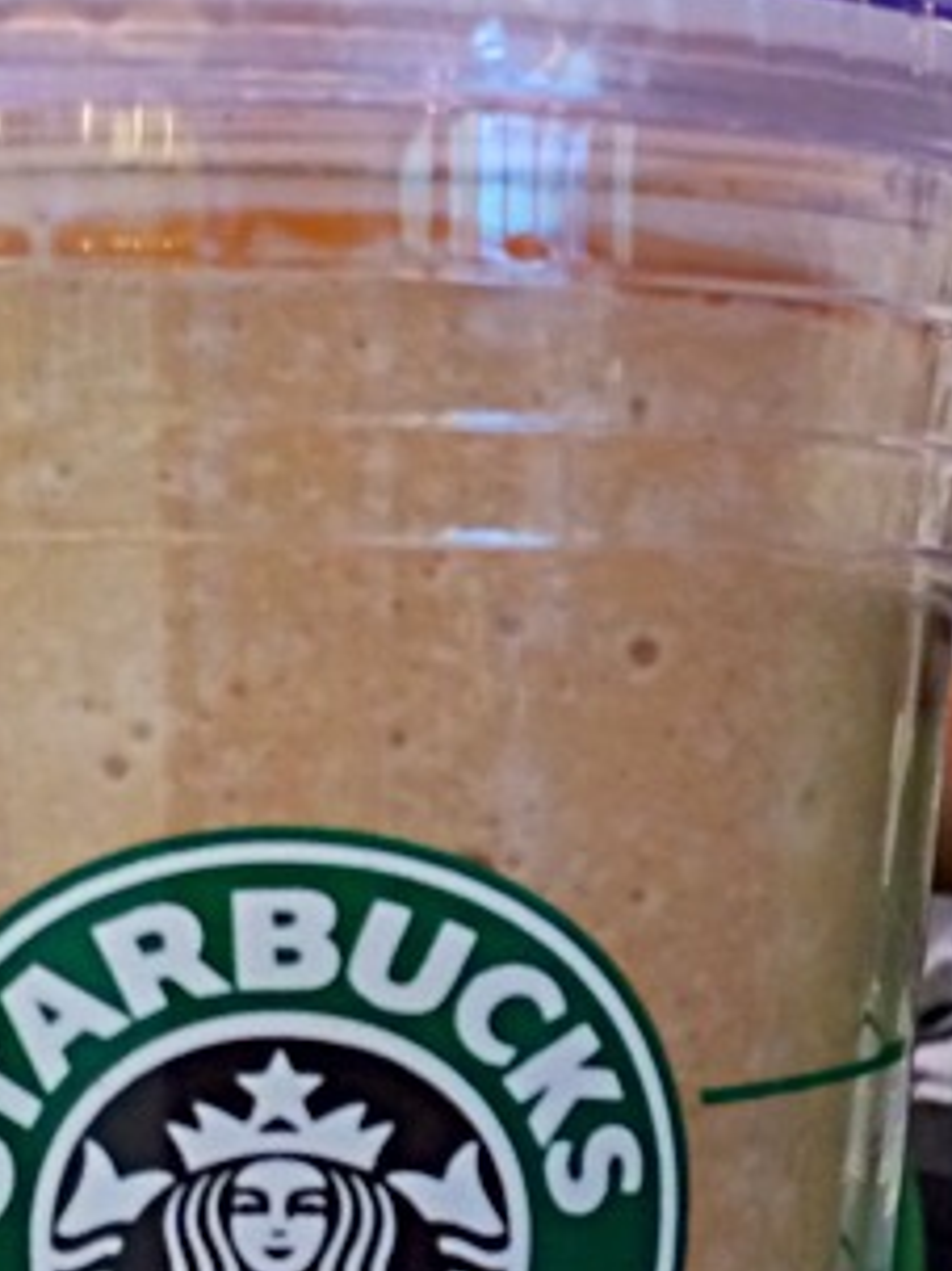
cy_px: 717
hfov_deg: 15.7
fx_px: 3376
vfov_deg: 21.3
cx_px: 956
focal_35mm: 92
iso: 125
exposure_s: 1/33
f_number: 2.2
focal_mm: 4.15
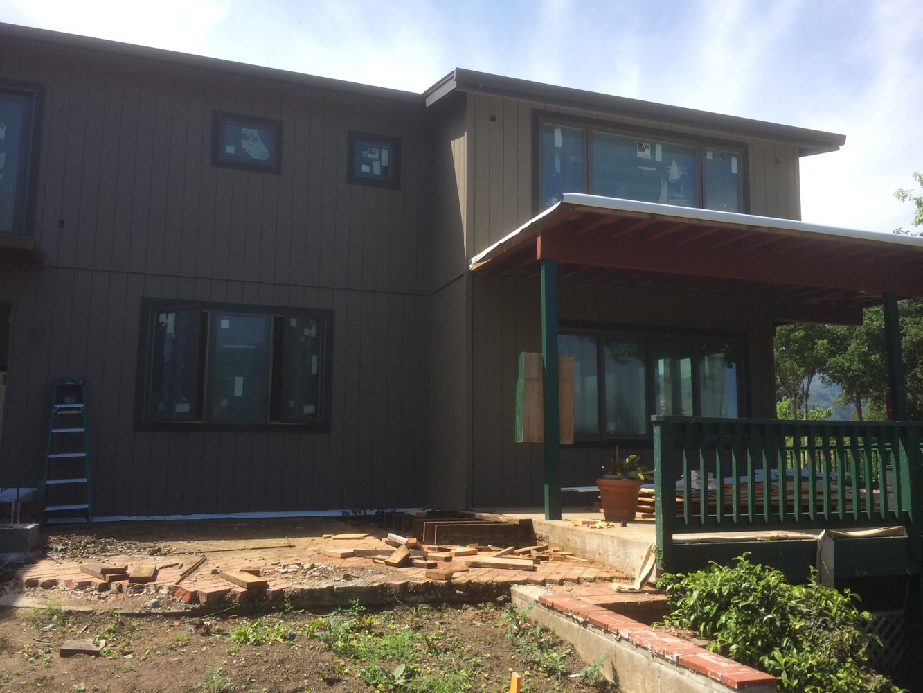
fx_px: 800
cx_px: 462
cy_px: 346
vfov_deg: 46.8
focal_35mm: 30
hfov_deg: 60.0
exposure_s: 1/1282
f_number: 2.2
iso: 40
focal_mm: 4.12
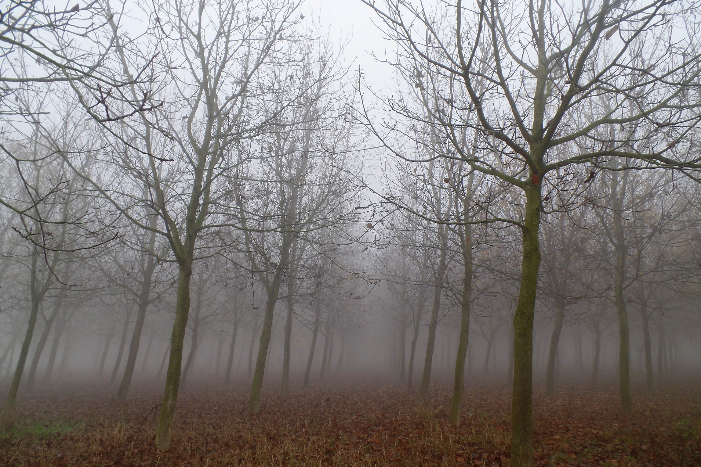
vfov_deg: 51.3
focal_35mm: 25
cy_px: 231
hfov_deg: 71.5
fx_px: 487
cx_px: 352
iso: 100
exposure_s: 1/125
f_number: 3.5
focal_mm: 4.1
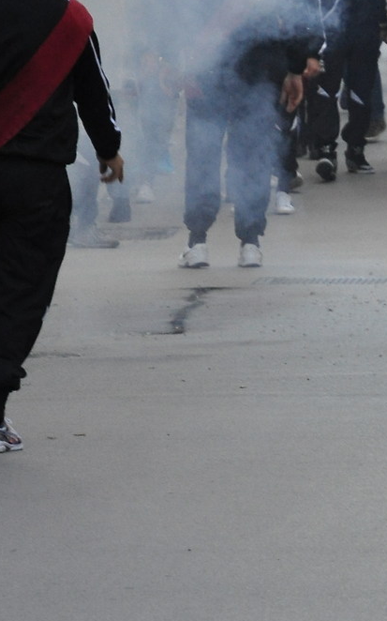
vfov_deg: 4.5
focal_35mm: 471
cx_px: 636
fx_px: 7956
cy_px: 387
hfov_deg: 2.8
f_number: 5.6
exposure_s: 1/200
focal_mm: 85
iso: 800
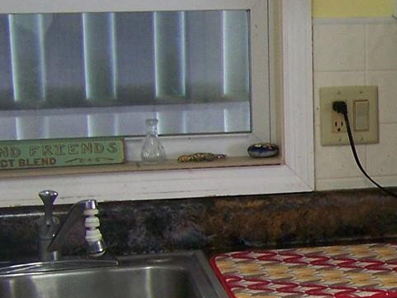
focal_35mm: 120
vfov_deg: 12.3
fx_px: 1376
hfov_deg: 15.0
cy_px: 251
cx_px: 634
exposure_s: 1/30
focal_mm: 5.85
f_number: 2.8
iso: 125
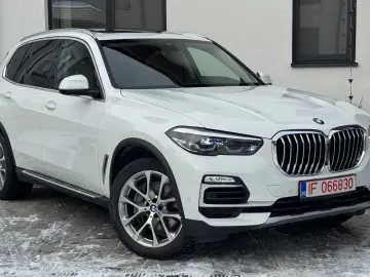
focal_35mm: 48
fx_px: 513
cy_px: 138
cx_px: 185
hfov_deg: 39.7
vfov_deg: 30.3
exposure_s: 1/2717
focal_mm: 6.76
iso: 64
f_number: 1.78
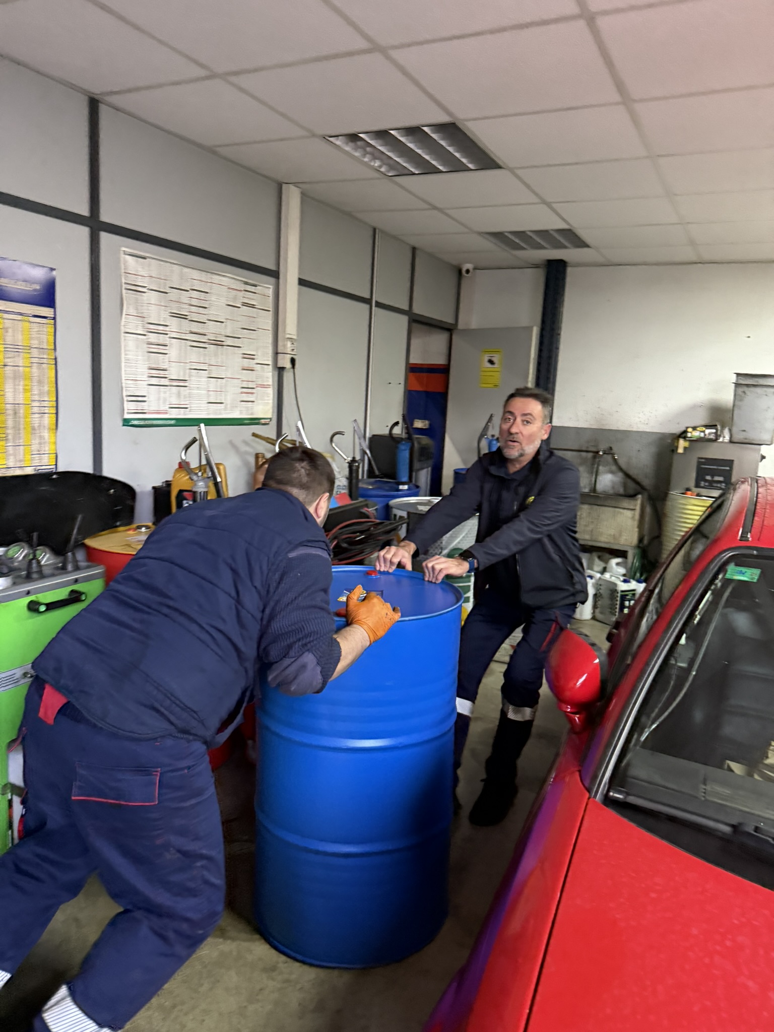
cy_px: 516
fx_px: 716
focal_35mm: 24
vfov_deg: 71.6
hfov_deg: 56.8
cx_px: 387
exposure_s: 1/33
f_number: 1.78
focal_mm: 6.76
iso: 640
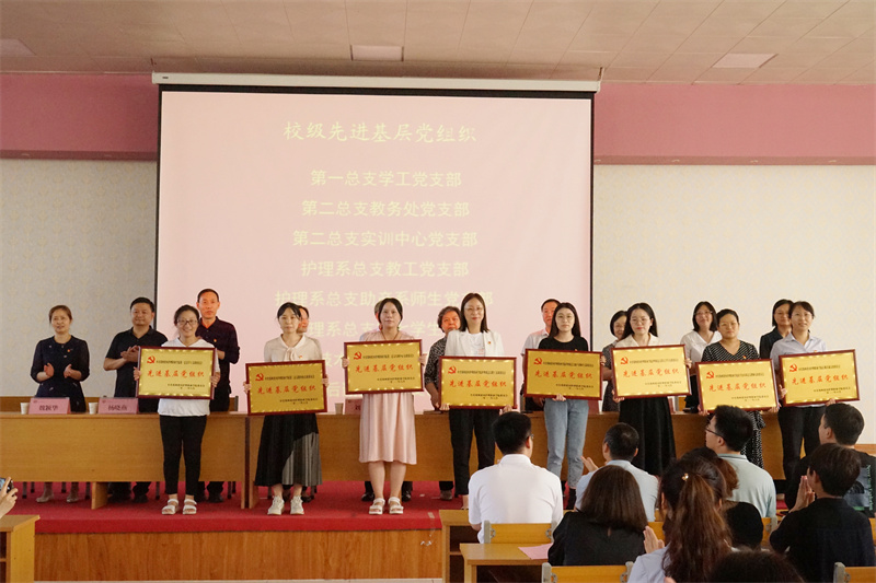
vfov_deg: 34.2
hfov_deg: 49.6
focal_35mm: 39
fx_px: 949
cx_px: 438
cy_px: 292
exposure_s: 1/125
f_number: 8
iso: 8000
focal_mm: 39
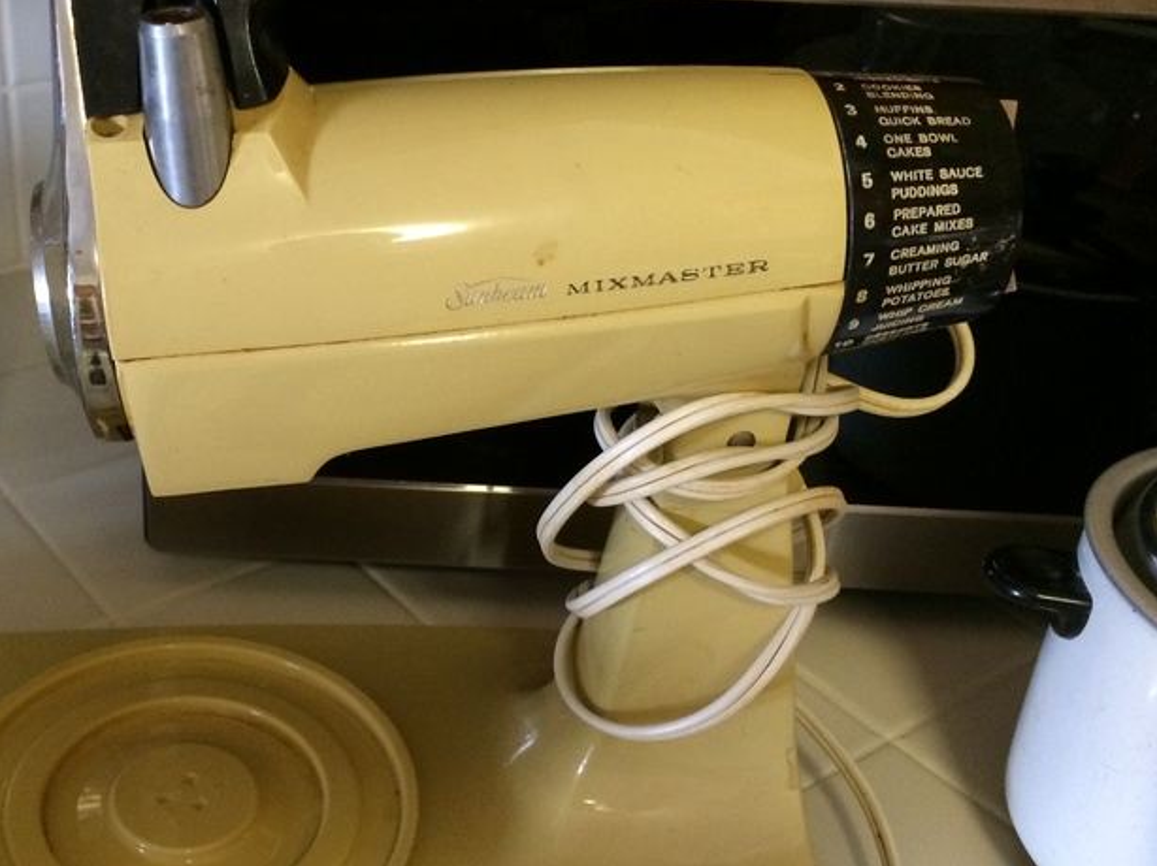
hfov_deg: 42.2
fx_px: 1470
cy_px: 479
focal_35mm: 44
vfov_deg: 32.8
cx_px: 350
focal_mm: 4.12
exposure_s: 1/30
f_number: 2.2
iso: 320
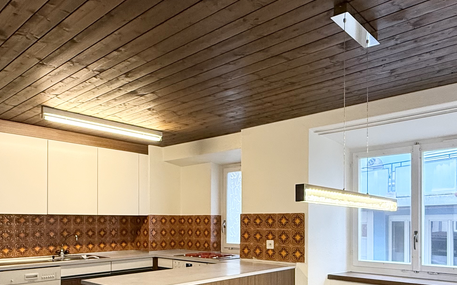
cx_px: 226
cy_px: 219
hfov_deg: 61.2
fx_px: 386
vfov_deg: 39.3
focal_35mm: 31
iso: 250
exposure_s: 1/100
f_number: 2.2
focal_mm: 2.22
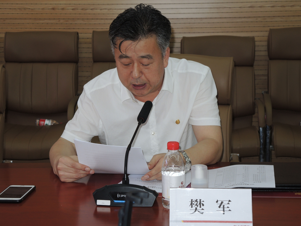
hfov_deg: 23.0
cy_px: 113
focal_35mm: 85
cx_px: 150
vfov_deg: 17.4
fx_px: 739
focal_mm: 17.7
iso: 200
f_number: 3.2
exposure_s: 1/50
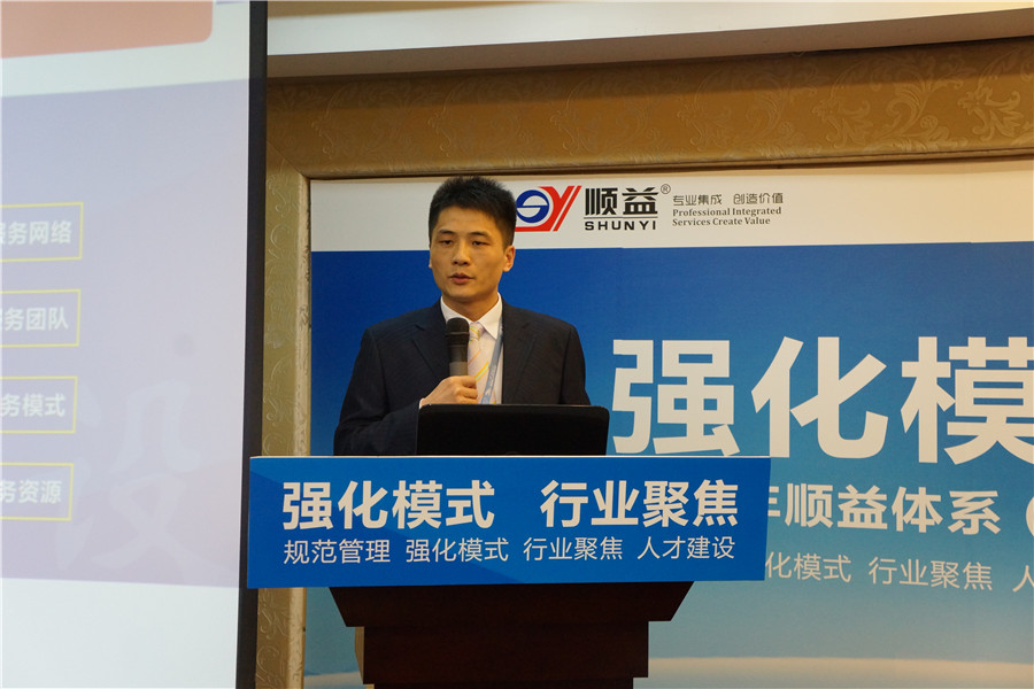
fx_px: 1292
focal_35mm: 45
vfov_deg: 29.9
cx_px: 517
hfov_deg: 43.6
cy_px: 344
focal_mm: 30
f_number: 5.6
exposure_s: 1/50
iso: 1600
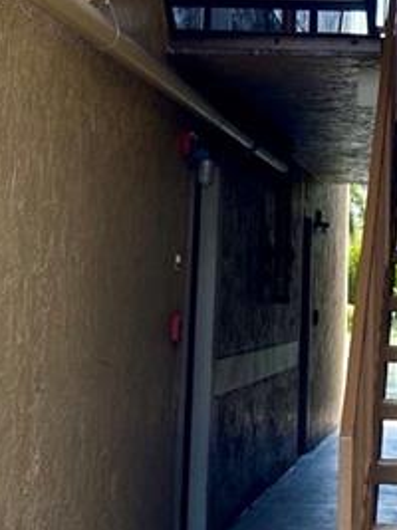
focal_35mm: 117
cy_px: -310
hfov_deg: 12.6
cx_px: 276
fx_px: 1791
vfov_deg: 15.3
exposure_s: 1/871
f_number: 1.8
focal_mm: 4.25
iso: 32
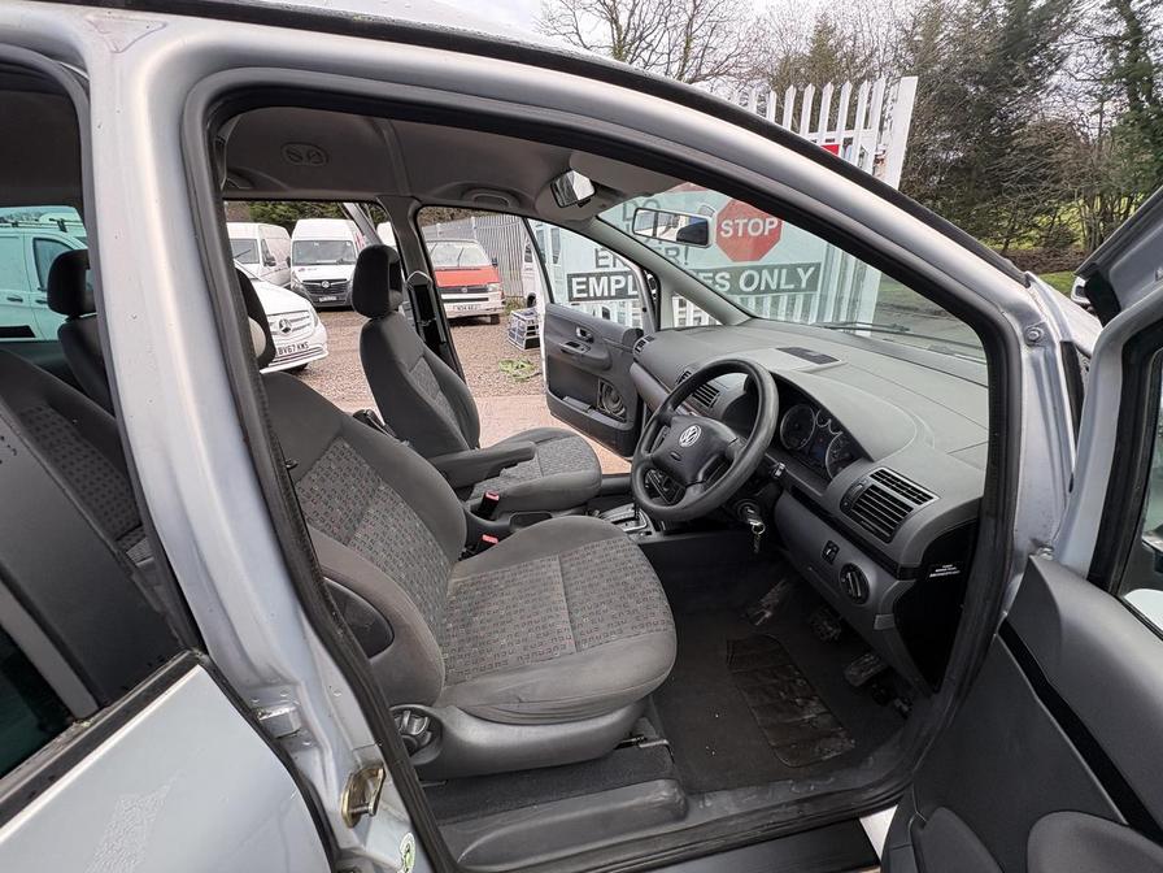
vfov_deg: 85.7
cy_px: 436
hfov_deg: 102.1
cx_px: 582
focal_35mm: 14
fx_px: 470
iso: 64
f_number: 2.2
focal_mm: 2.22
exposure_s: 1/99
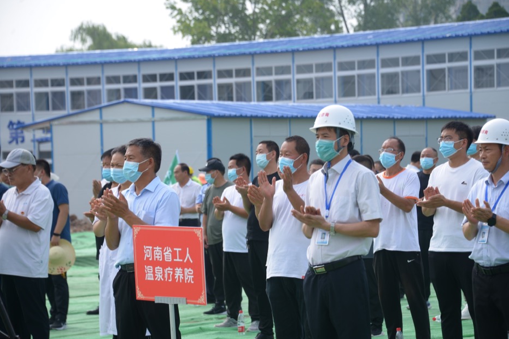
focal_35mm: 145
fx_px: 2049
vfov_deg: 9.5
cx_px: 264
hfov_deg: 14.2
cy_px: 177
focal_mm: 135
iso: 100
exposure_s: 1/250
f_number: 6.3
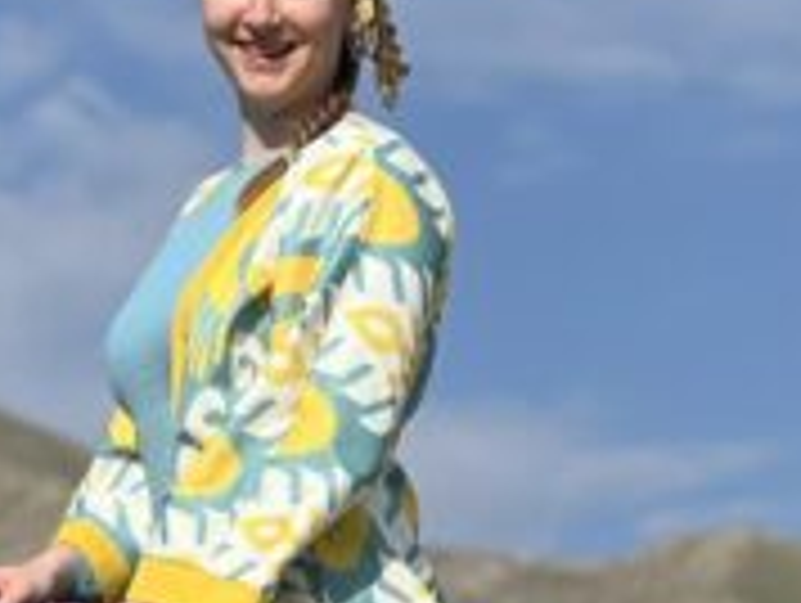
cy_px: 585
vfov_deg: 5.7
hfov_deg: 7.6
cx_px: -32
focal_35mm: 259
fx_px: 6001
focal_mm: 9
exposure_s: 1/1206
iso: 32
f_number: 2.8
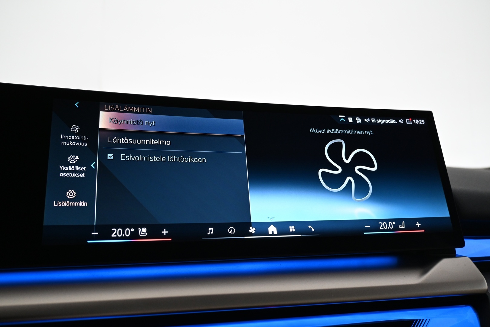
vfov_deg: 42.6
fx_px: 419
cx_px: 245
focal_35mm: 31
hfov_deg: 60.7
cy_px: 164
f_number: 3.8
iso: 800
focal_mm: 20.5
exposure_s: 1/30
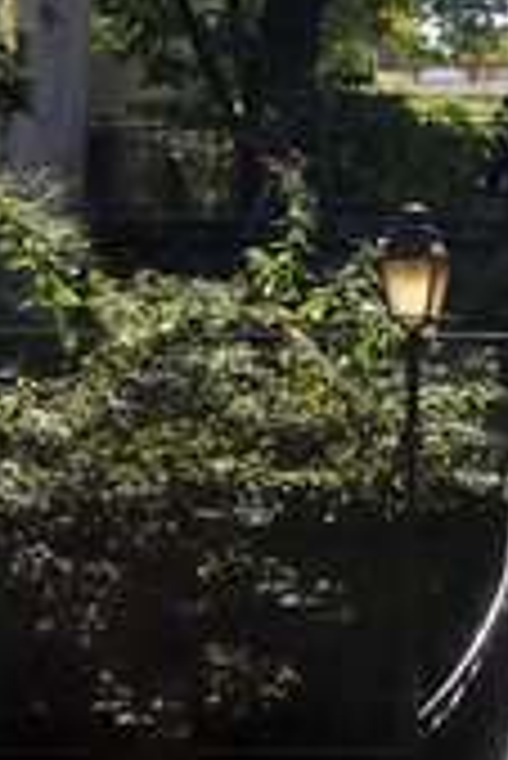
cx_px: 602
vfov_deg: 11.8
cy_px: 180
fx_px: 3675
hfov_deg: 7.8
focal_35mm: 174
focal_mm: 70
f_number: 11
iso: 200
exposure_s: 1/160
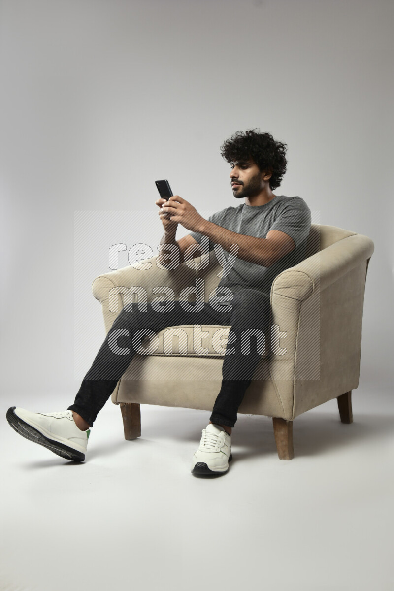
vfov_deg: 54.4
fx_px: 575
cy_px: 296
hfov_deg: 37.9
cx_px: 197
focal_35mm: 35
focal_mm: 35
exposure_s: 1/125
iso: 400
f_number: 5.6
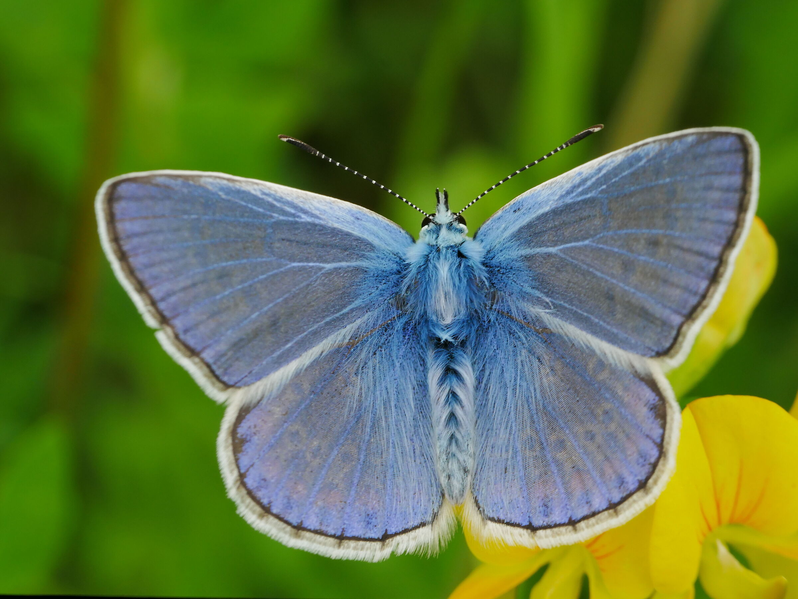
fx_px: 2767
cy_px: 300
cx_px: 399
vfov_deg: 12.4
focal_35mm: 120
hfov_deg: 16.4
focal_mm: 60
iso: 500
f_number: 9
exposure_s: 1/125
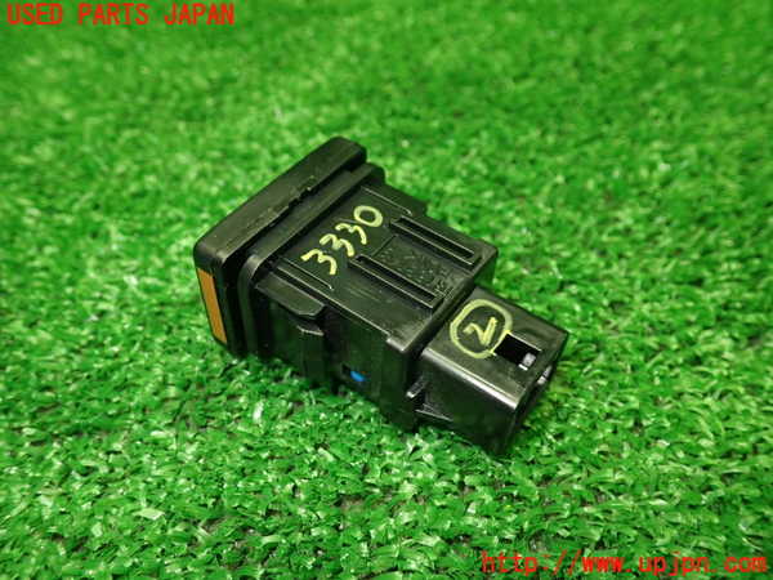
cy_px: 290
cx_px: 386
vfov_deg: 46.8
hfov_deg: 60.0
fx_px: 670
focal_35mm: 30
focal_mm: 5.5
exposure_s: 1/125
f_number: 2.3
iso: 640
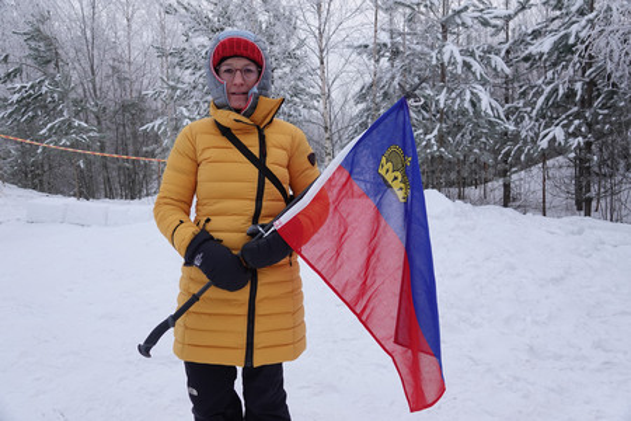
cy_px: 210
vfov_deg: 45.0
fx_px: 508
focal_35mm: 29
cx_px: 316
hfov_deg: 63.7
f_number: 2.8
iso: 100
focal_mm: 10.8
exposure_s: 1/250
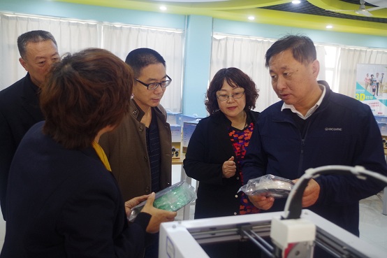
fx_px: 333
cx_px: 194
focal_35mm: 31
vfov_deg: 42.3
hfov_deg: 60.3
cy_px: 129
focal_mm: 21.25
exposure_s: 1/40
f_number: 4
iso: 800
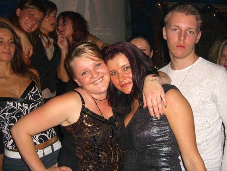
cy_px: 86
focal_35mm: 38
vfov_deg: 37.7
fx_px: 249
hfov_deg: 49.0
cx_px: 114
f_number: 2.8
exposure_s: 1/60
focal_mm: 7.9
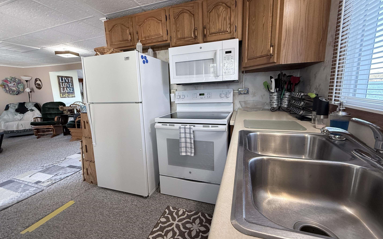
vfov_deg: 71.3
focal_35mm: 16
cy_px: 118
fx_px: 167
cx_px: 187
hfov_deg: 97.8
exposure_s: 1/120
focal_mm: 2.22
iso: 250
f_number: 2.2
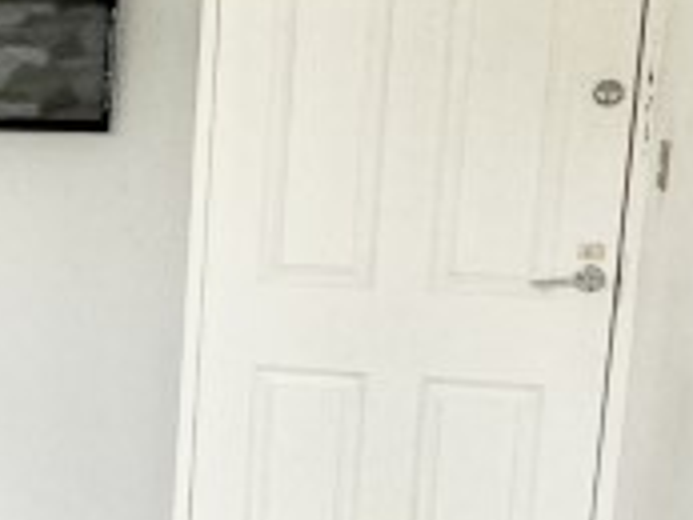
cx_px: -417
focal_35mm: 83
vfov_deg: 17.8
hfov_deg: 19.7
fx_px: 1663
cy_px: 328
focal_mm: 2.22
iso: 250
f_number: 2.2
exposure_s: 1/99
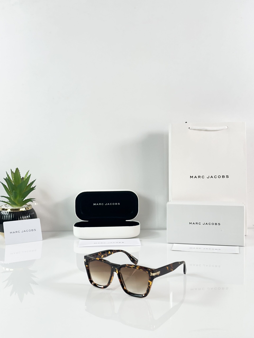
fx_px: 470
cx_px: 127
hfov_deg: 30.3
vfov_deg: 39.7
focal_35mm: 48
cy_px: 169
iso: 50
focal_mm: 6.86
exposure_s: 1/100
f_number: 1.78
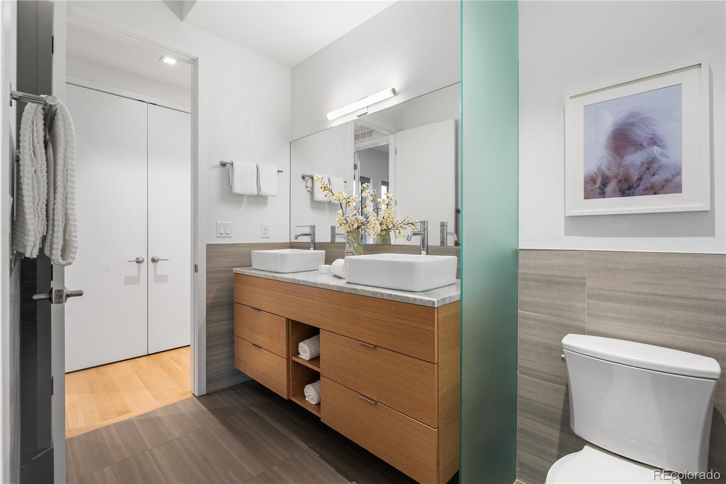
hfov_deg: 95.0
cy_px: 242
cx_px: 363
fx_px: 333
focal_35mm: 16
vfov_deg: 72.0
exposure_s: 1/1.67
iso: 100
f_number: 8
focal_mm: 16.5
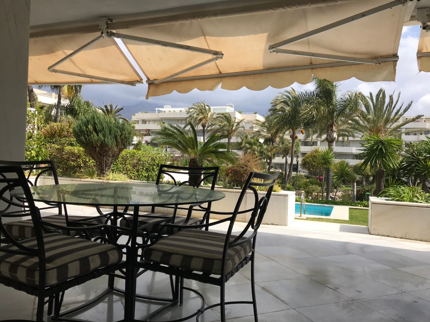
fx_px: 348
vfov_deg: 49.7
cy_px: 161
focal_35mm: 28
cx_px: 215
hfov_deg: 63.4
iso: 20
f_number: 1.8
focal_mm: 3.99
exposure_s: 1/2817
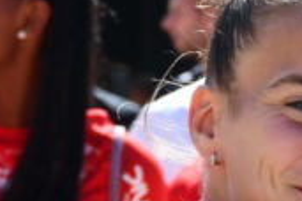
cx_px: 422
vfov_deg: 2.0
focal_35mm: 671
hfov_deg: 3.1
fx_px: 5629
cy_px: 339
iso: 100
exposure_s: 1/250
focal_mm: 75
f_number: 8
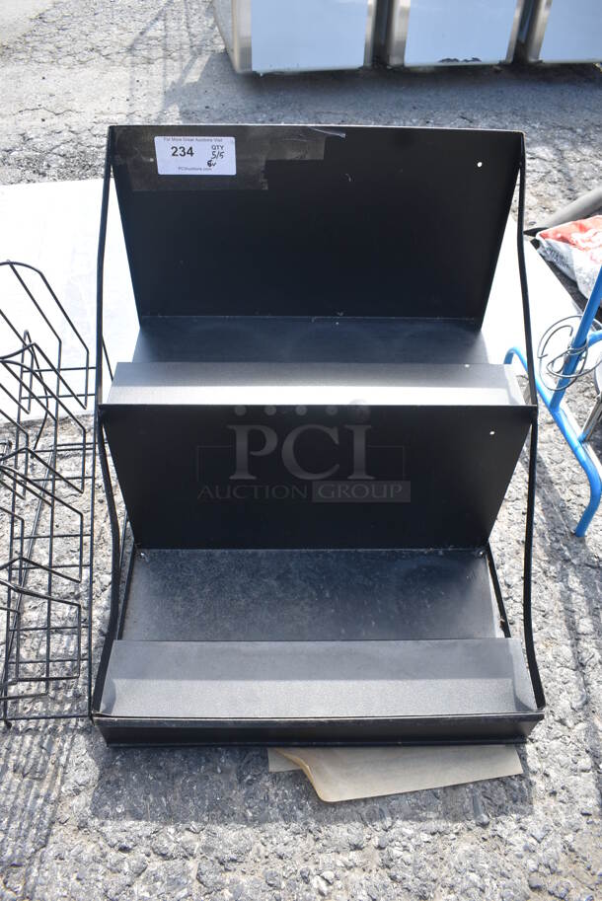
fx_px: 676
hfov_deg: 48.0
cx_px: 301
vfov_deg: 67.3
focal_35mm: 27
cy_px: 450
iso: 200
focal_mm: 18
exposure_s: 1/160
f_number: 6.3
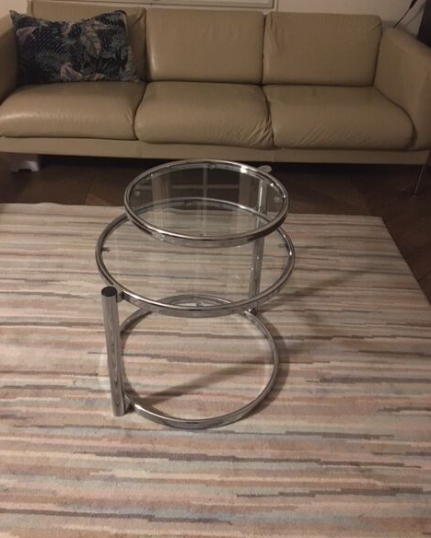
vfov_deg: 57.1
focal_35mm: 31
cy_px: 245
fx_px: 494
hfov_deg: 47.2
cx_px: 212
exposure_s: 1/17
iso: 640
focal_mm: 4.15
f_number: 2.2
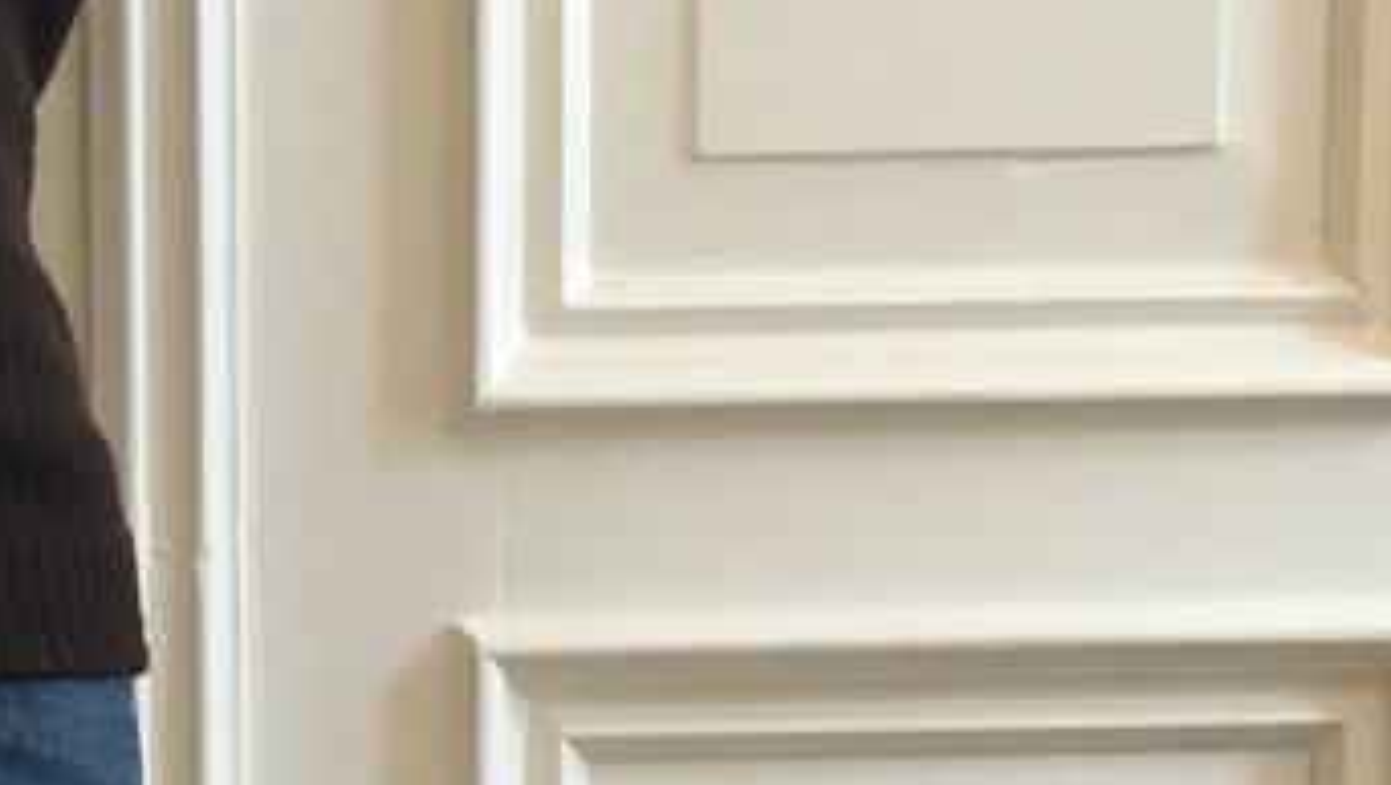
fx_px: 4540
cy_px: 872
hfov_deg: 17.0
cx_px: -73
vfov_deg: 9.8
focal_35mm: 123
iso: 160
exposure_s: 1/33
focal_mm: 4.15
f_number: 2.2
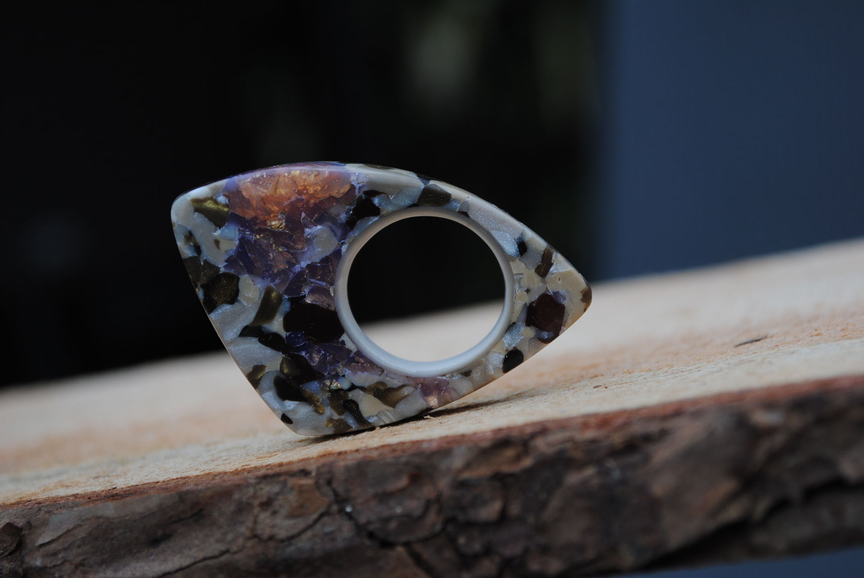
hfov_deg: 24.6
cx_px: 432
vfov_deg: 16.6
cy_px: 289
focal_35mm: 82
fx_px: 1982
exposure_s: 1/125
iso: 100
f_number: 5.6
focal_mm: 55
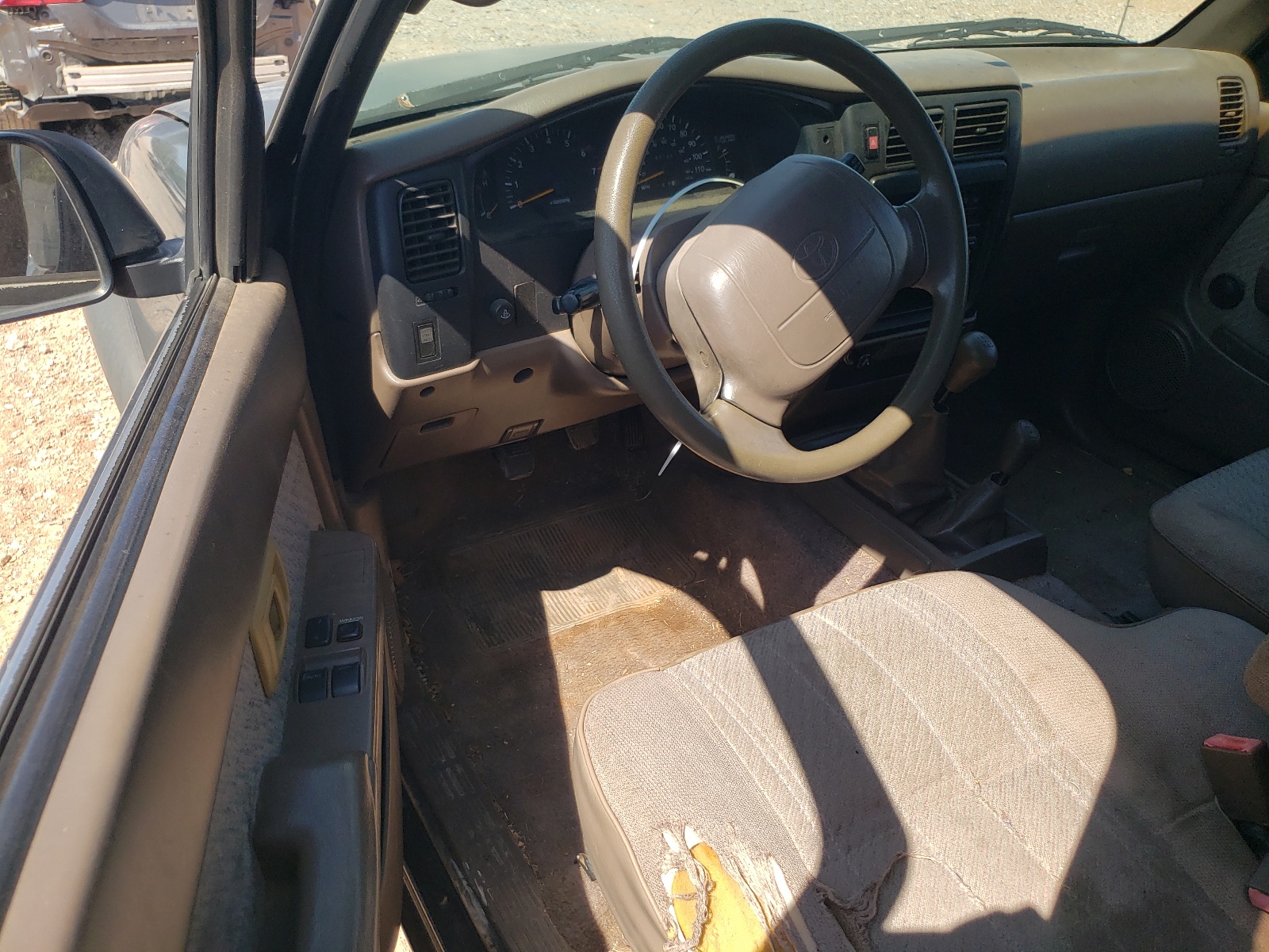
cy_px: 476
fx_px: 953
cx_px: 634
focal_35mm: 26
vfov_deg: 53.1
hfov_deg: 67.3
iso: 50
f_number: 1.5
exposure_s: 1/1250
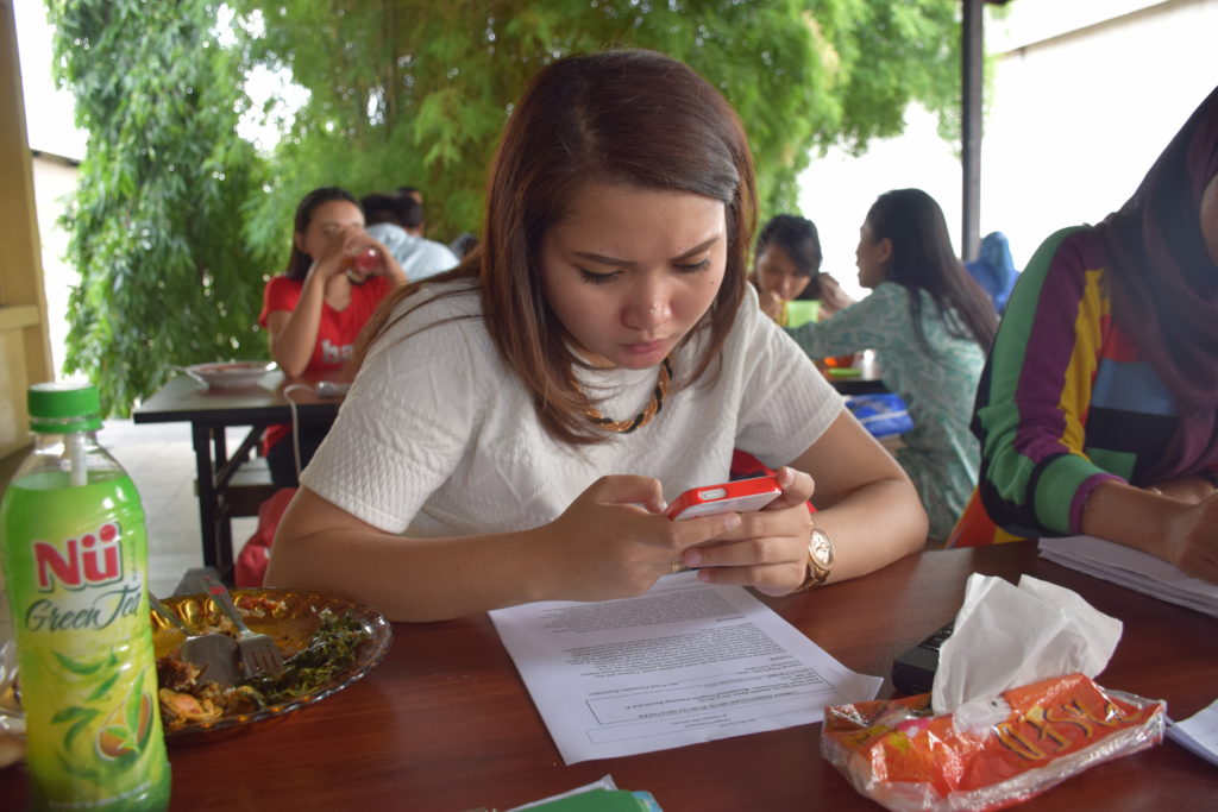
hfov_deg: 67.4
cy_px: 406
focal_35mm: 27
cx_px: 609
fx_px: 914
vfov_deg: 47.9
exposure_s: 1/80
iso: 400
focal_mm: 18
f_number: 4.5
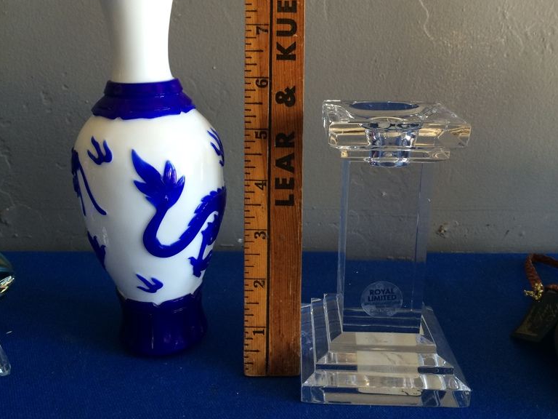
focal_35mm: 34
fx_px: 548
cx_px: 266
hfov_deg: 53.9
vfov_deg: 41.7
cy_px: 187
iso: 40
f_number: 2.2
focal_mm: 4.15
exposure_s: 1/30
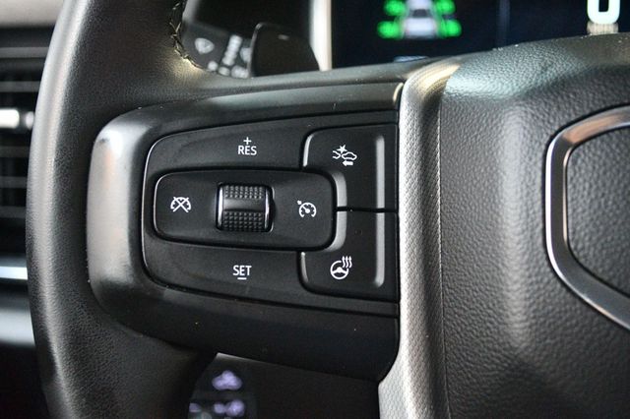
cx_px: 315
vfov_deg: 26.0
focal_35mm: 52
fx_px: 909
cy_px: 210
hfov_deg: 38.2
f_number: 5
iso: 10000
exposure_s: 1/60
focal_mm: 35
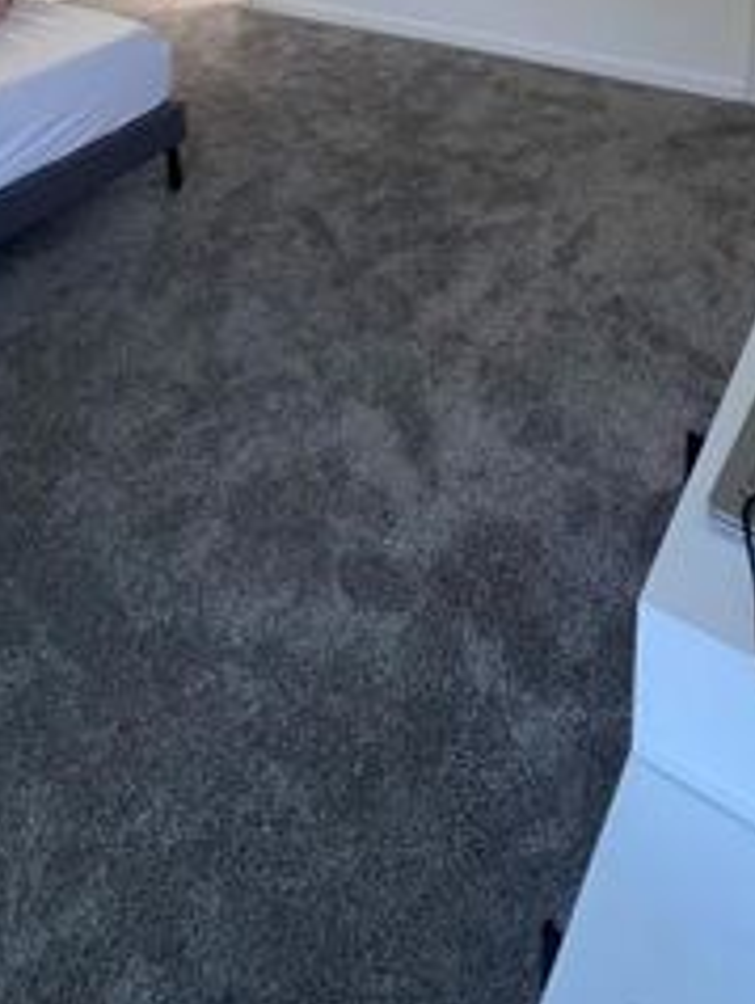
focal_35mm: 29
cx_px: 415
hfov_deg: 48.2
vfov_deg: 48.0
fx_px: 842
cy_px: -51
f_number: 1.8
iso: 200
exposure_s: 1/60
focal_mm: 1.57
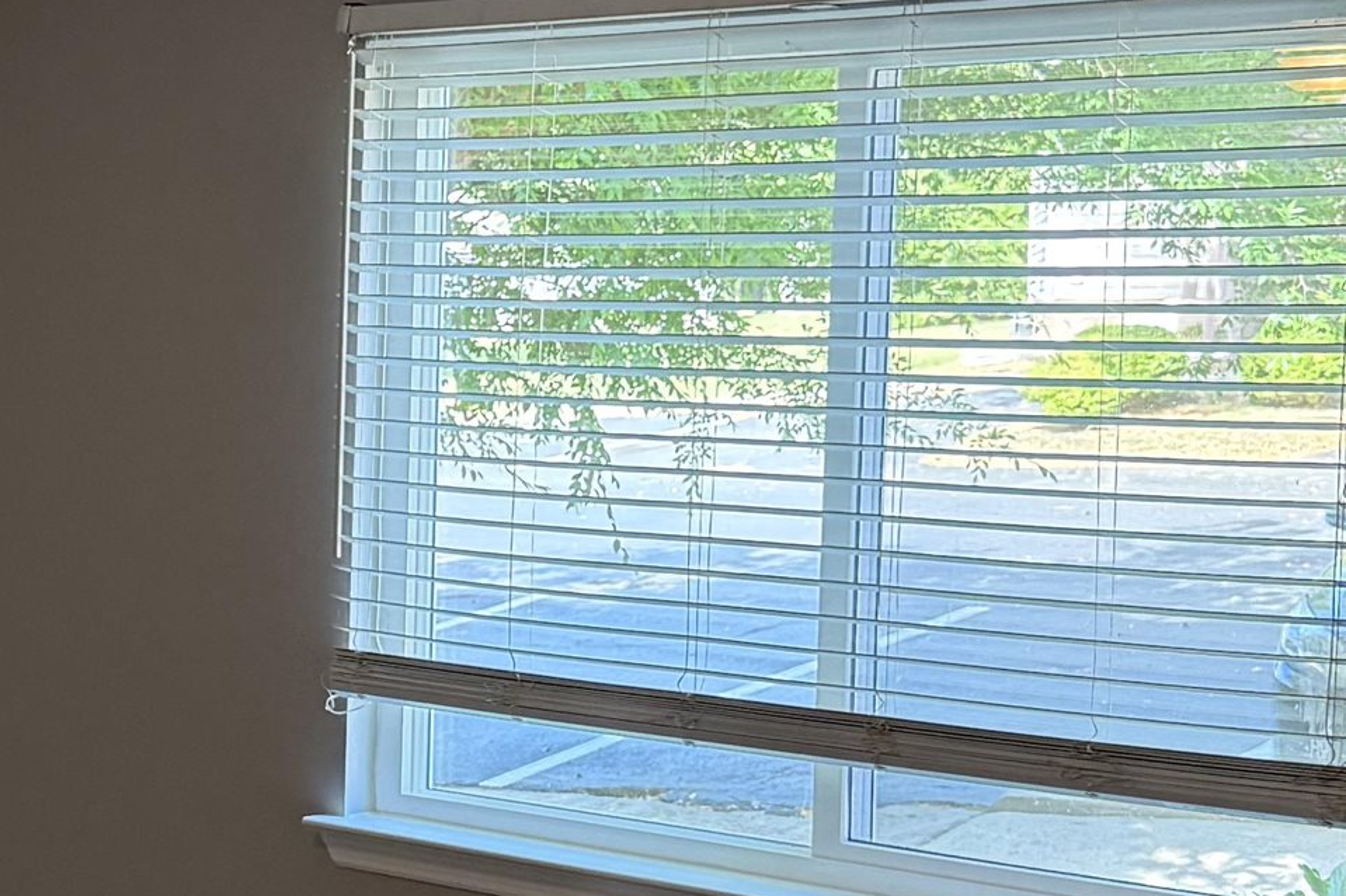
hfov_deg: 24.2
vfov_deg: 17.1
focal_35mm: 80
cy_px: 487
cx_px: -24
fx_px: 2990
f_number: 1.78
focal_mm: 6.76
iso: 250
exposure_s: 1/120
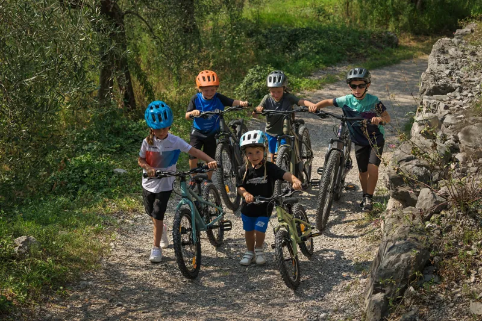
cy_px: 160
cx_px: 241
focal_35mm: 70
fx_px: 937
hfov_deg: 28.8
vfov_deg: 19.4
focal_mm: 70
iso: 500
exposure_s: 1/3200
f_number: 5.6
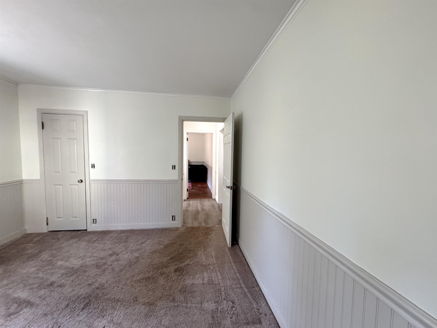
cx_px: 218
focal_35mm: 14
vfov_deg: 85.7
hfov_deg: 102.1
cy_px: 164
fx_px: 177
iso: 320
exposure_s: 1/100
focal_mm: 2.22
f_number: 2.2
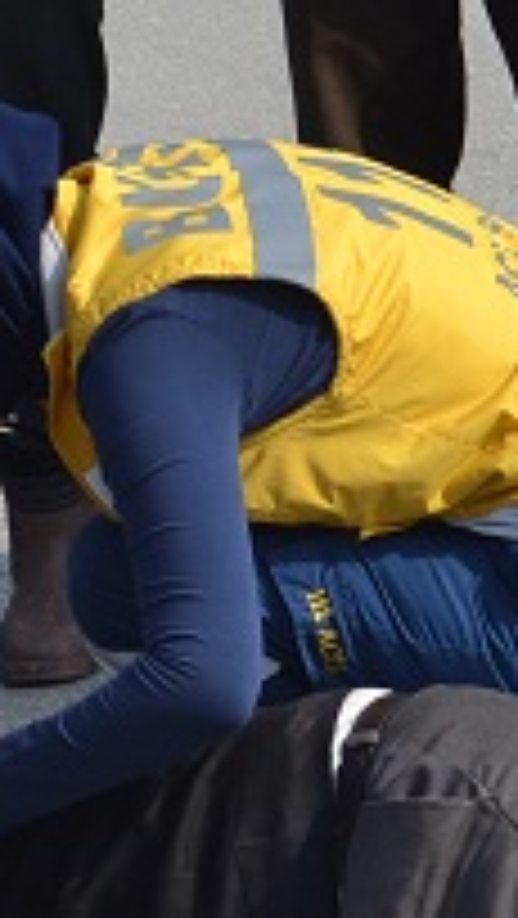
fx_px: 6241
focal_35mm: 256
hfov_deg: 4.8
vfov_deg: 8.4
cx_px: 225
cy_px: 137
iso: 100
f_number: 8
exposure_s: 1/250
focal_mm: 36
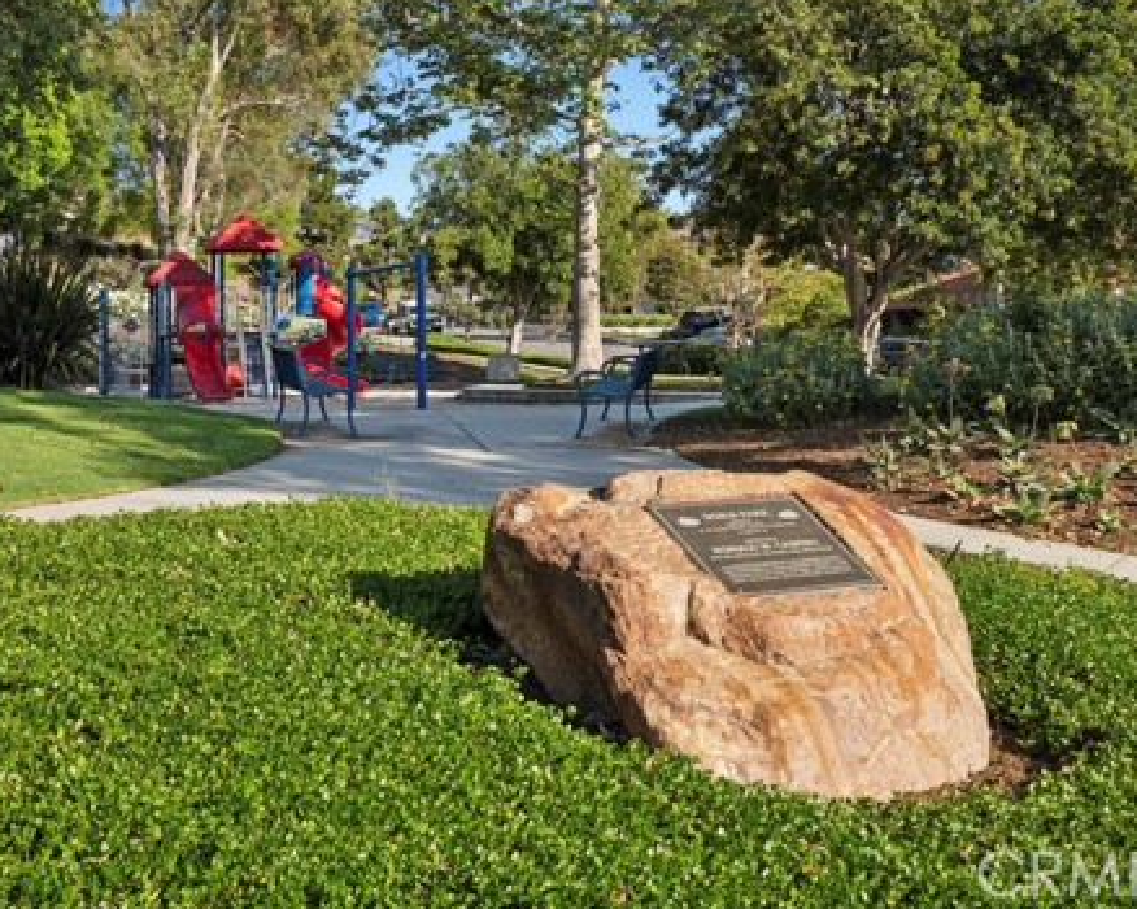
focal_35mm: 48
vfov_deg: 31.3
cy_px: 358
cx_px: 389
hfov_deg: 38.4
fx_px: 1615
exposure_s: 1/250
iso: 125
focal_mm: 35
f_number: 9
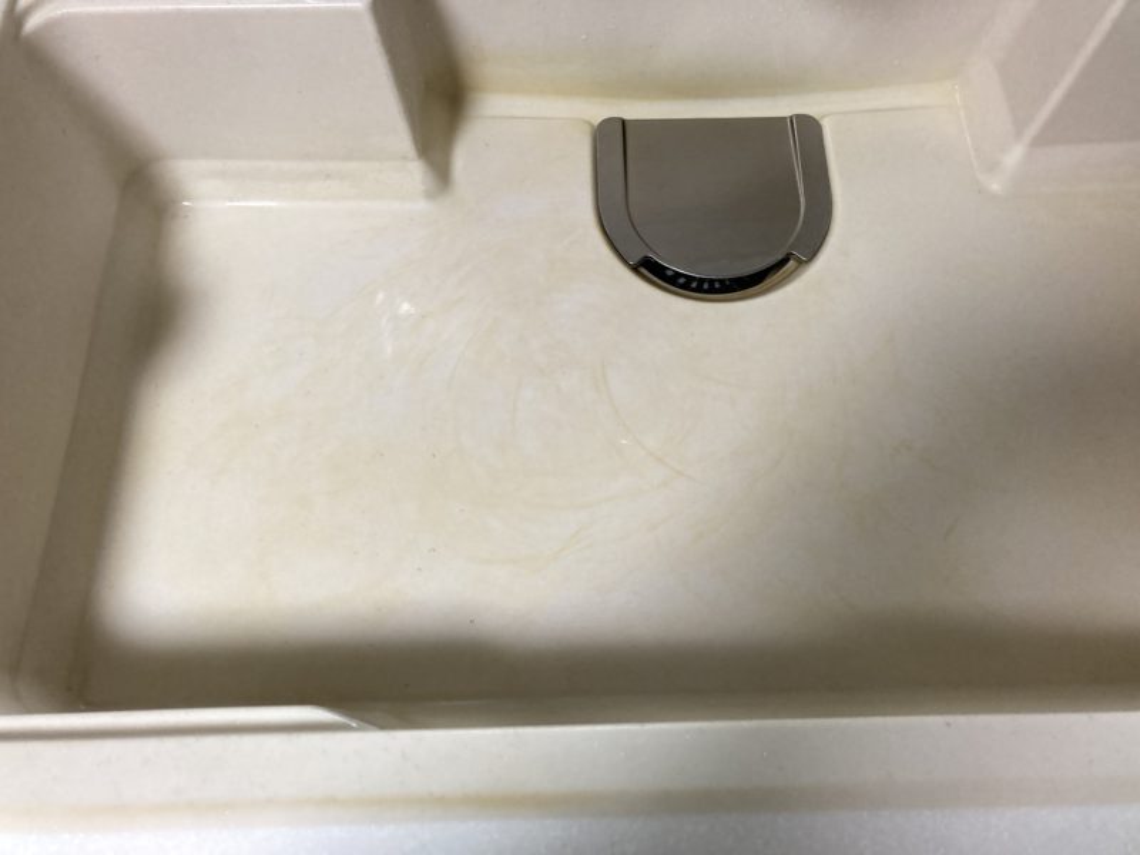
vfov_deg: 49.7
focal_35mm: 28
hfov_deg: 63.4
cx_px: 570
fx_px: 922
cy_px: 428
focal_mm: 3.99
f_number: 1.8
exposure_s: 1/60
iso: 160
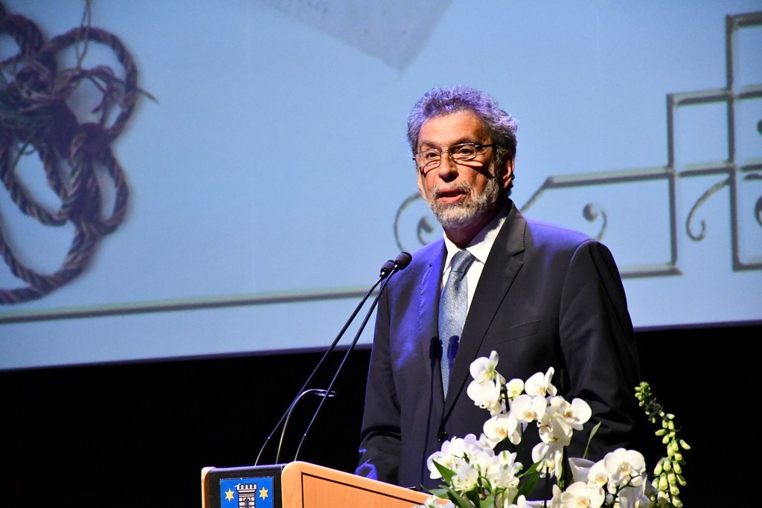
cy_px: 254
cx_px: 381
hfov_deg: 9.8
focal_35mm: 210
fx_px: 4445
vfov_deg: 6.5
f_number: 5.6
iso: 11400
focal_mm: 140
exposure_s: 1/250
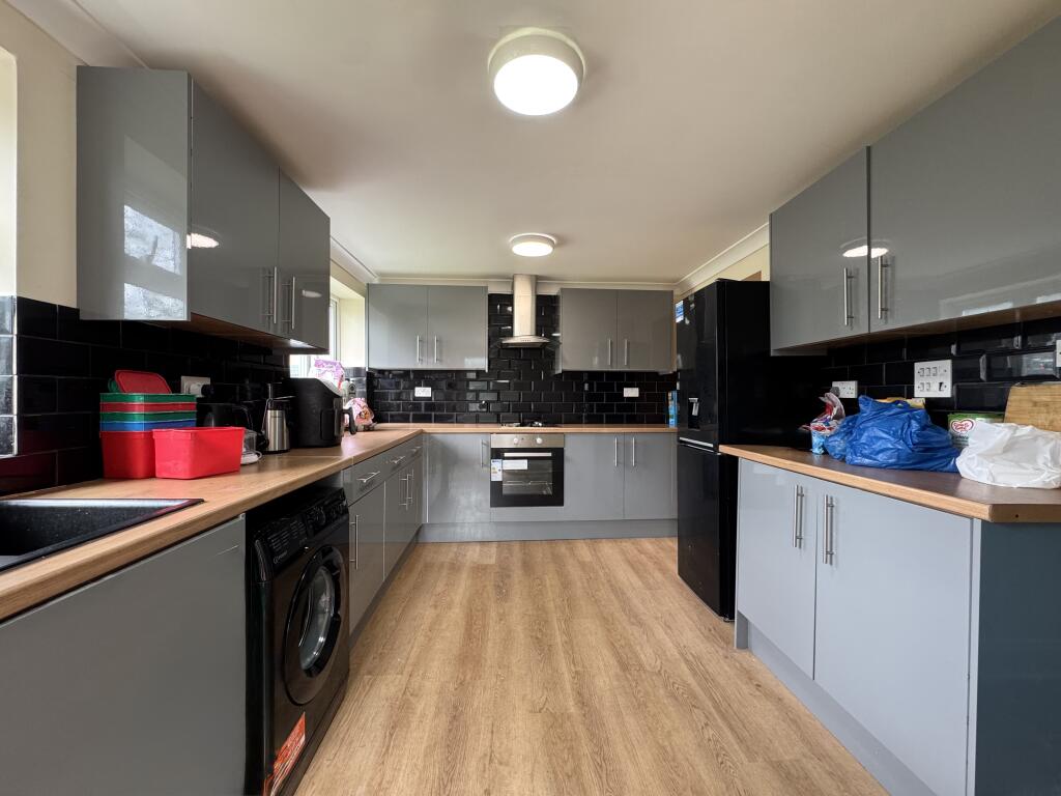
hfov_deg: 102.1
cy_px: 398
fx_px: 429
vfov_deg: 85.7
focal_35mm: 14
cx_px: 530
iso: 250
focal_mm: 2.22
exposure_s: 1/99
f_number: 2.2
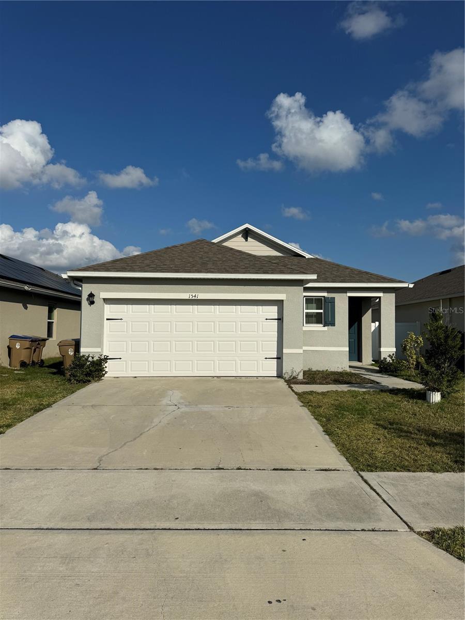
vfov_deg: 71.6
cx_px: 232
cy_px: 310
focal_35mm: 24
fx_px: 430
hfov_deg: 56.8
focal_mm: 6.76
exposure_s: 1/17241
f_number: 1.78
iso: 80
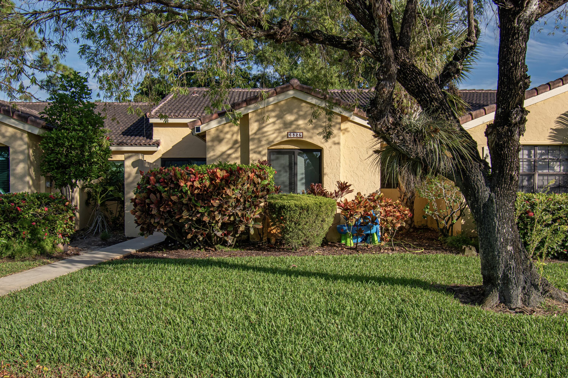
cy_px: 189
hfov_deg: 61.9
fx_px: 473
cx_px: 284
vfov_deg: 43.6
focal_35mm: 30
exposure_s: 1/320
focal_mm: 20
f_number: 9
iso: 200
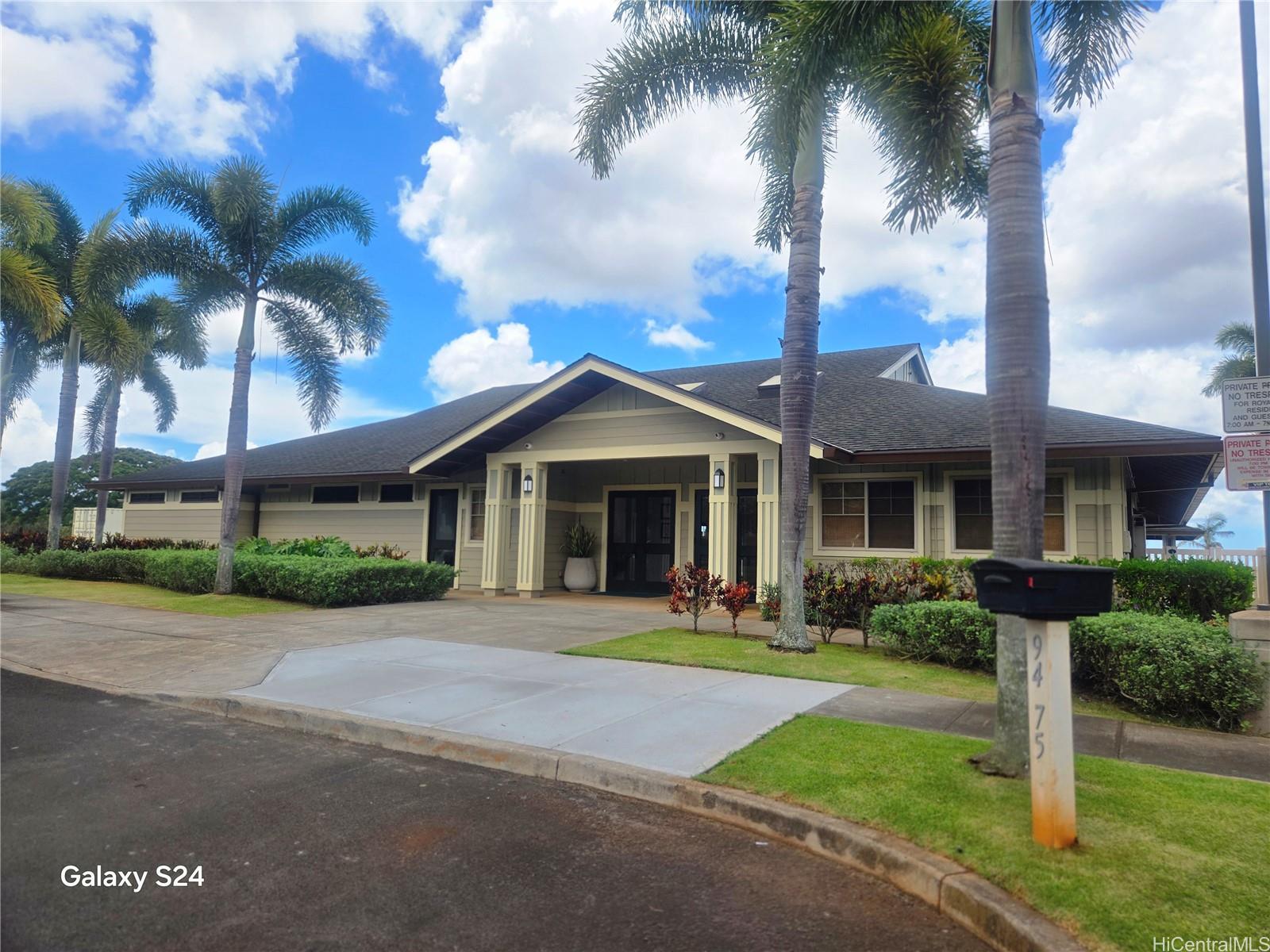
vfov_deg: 58.9
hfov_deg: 73.9
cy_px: 476
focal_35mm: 23
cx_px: 635
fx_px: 844
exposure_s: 1/1994
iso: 25
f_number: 1.8
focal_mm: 5.4
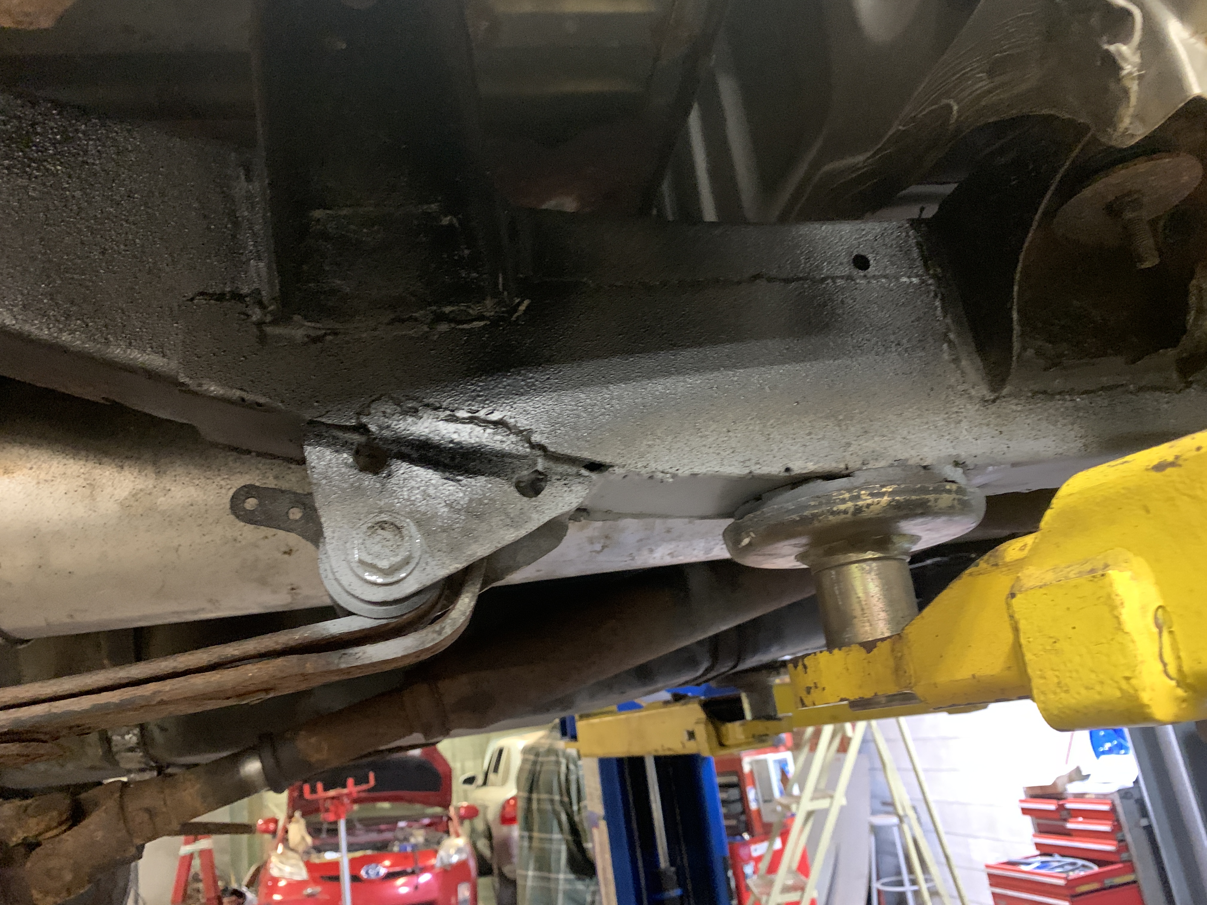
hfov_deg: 67.3
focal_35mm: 26
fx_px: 907
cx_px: 604
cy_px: 452
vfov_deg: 53.1
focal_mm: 4.25
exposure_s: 1/30
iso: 800
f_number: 1.8
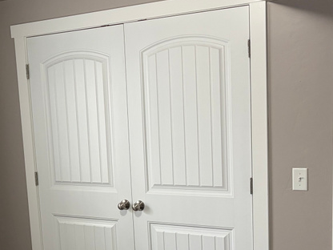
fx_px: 616
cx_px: 38
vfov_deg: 22.6
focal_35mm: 64
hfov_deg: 29.1
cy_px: 200
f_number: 1.6
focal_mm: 5.96
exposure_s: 1/77
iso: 125
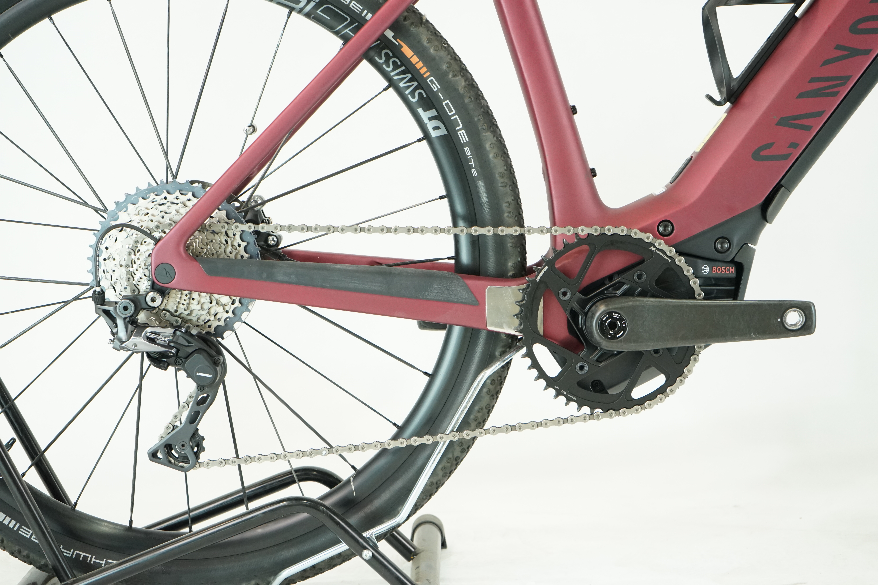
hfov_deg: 28.8
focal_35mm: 70
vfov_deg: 19.5
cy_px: 292
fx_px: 1707
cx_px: 439
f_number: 5.6
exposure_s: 1/200
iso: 2500
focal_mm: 70
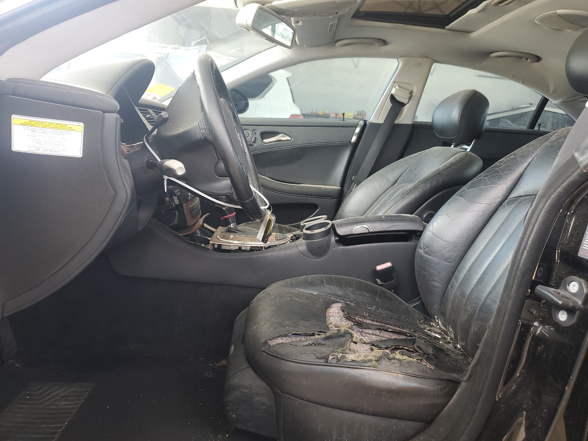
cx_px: 294
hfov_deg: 67.3
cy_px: 220
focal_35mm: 26
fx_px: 442
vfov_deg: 53.1
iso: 56
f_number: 1.5
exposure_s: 1/60.2
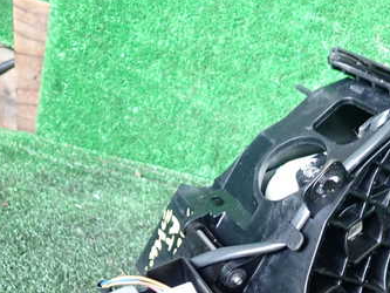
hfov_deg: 41.0
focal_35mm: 45
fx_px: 507
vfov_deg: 31.5
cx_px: 285
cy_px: 230
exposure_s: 1/30
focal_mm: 4.5
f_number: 2
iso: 250
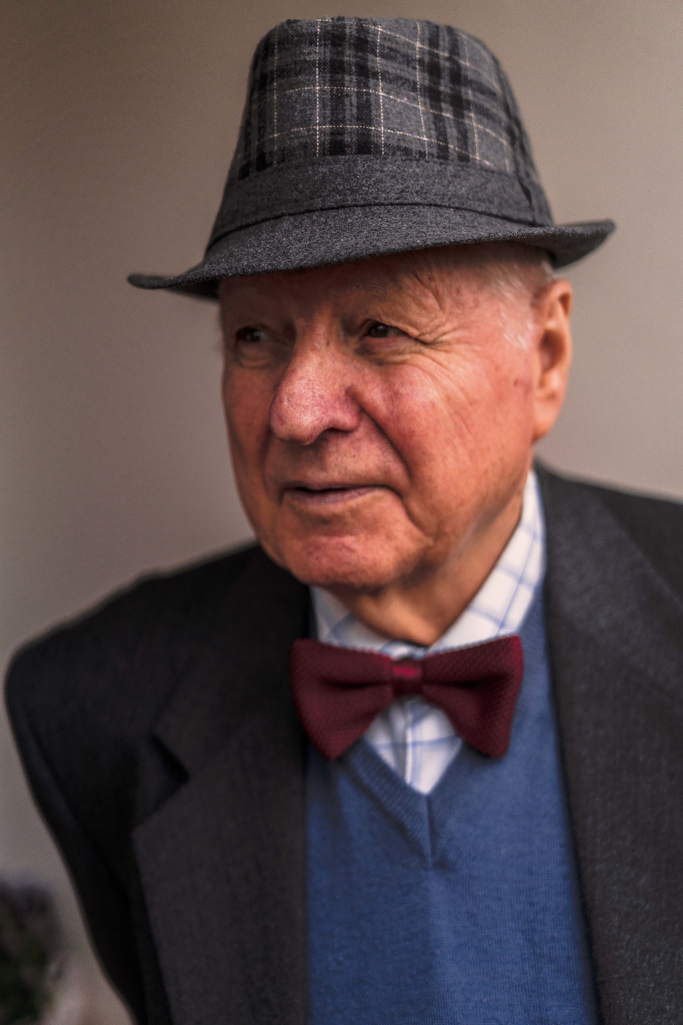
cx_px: 342
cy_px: 512
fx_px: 1565
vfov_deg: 36.2
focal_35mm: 55
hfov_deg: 24.6
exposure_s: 1/5000
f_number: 1.8
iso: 800
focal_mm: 55
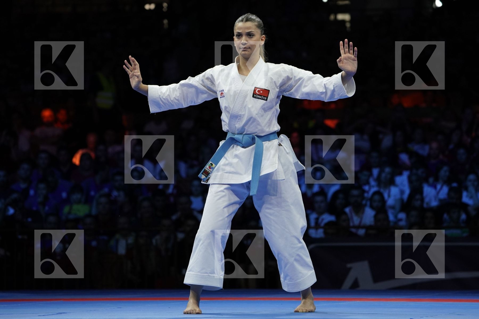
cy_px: 160
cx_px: 240
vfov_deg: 7.8
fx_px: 2355
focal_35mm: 177
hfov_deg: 11.6
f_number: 5.6
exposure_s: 1/500
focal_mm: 177
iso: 2000
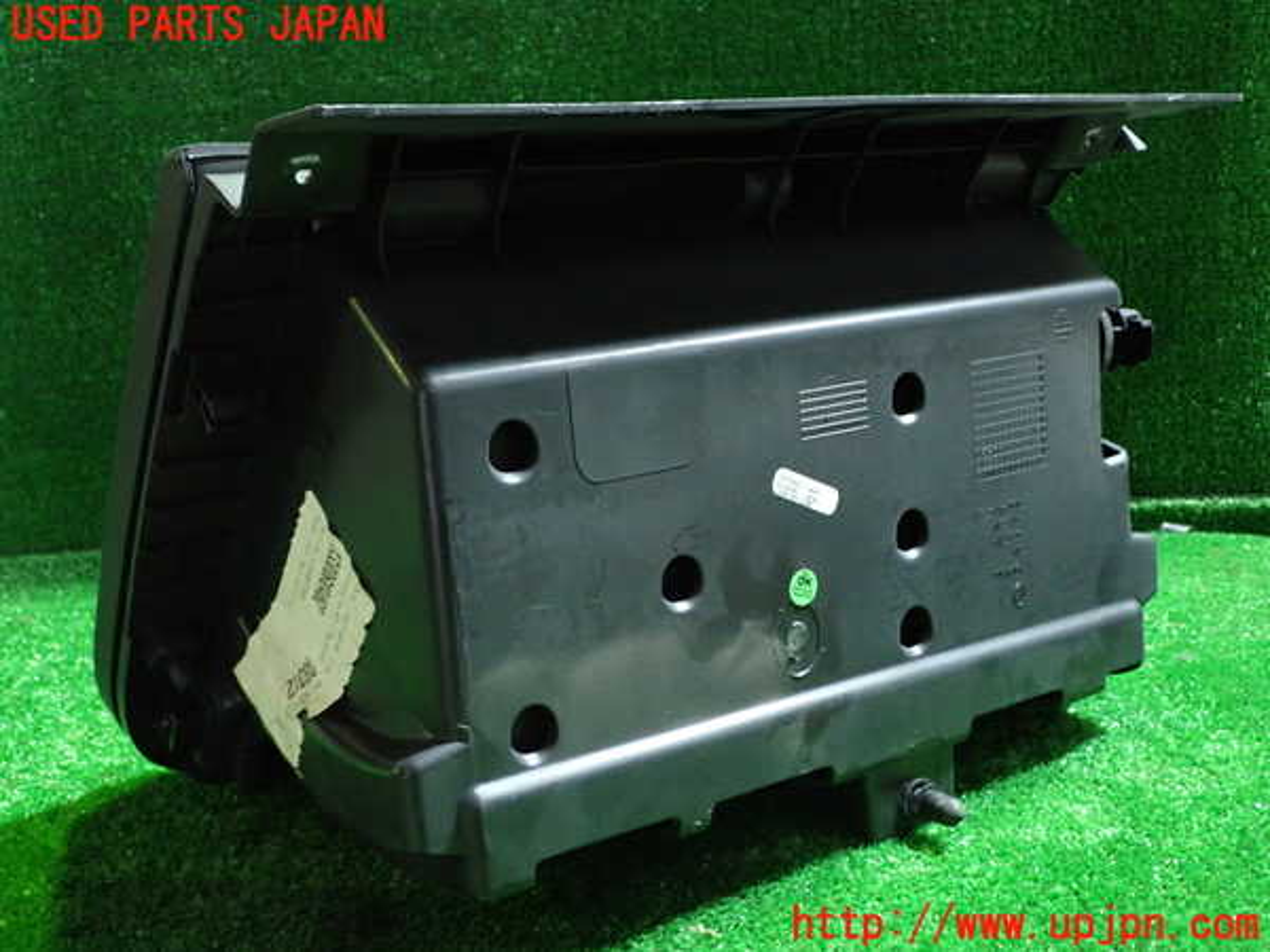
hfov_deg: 51.4
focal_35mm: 36
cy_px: 476
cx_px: 635
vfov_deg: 39.7
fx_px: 1321
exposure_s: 1/40
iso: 800
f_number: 2.5
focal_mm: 6.37
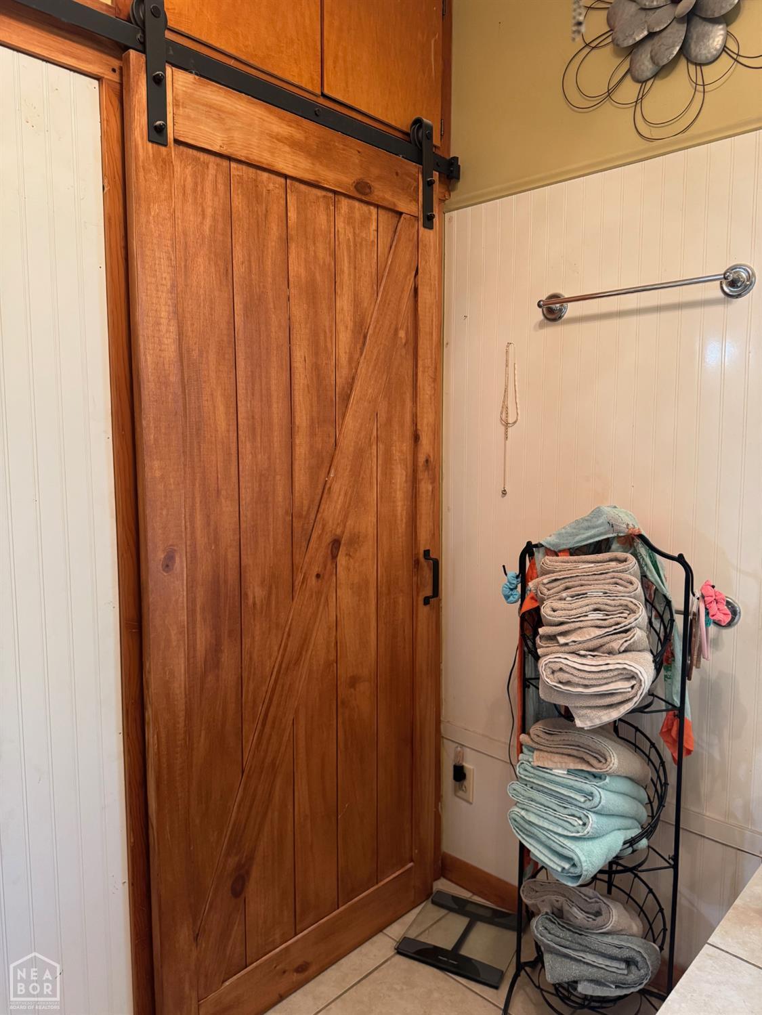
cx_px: 381
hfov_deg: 56.8
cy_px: 508
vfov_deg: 71.6
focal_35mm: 24
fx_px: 704
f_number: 1.78
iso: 400
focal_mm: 6.76
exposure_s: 1/60
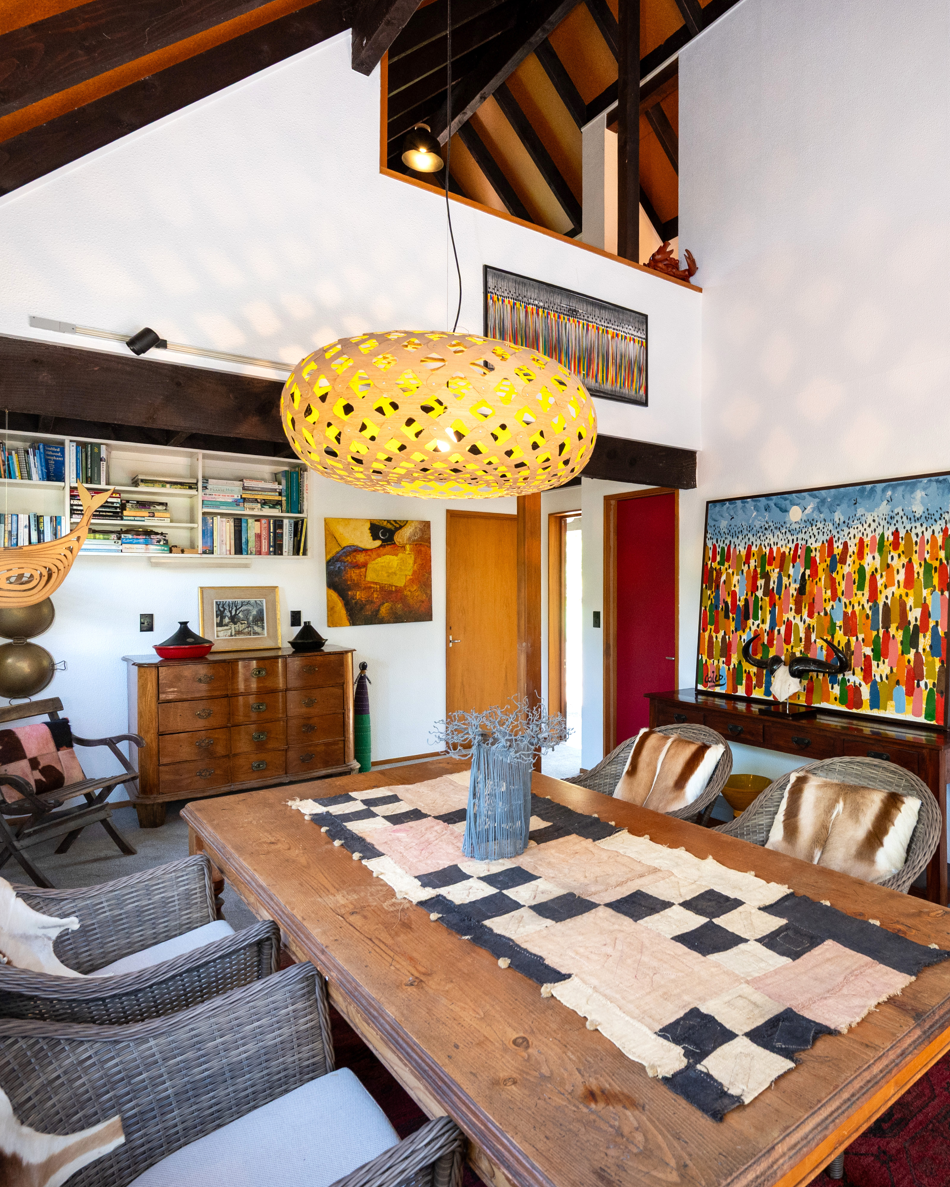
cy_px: 597
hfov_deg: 66.0
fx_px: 703
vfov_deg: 80.4
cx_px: 647
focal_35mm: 20
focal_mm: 14
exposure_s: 1/30
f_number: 8
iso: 1600
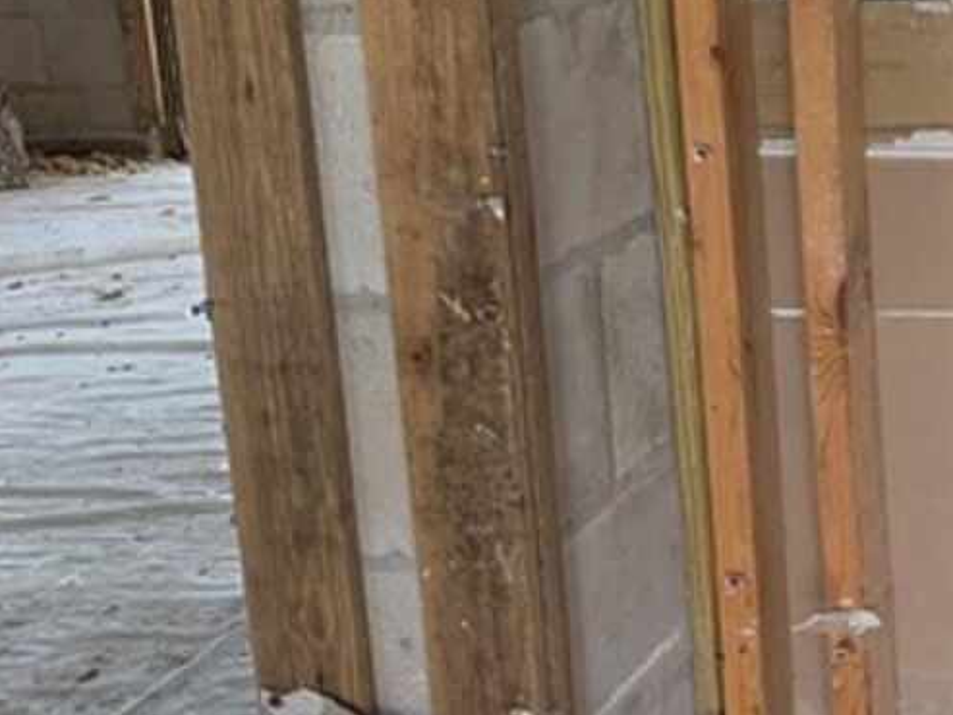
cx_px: 1220
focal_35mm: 90
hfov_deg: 20.1
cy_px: 493
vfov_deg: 16.4
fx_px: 2478
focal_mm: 4.25
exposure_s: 1/121
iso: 50
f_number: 1.8
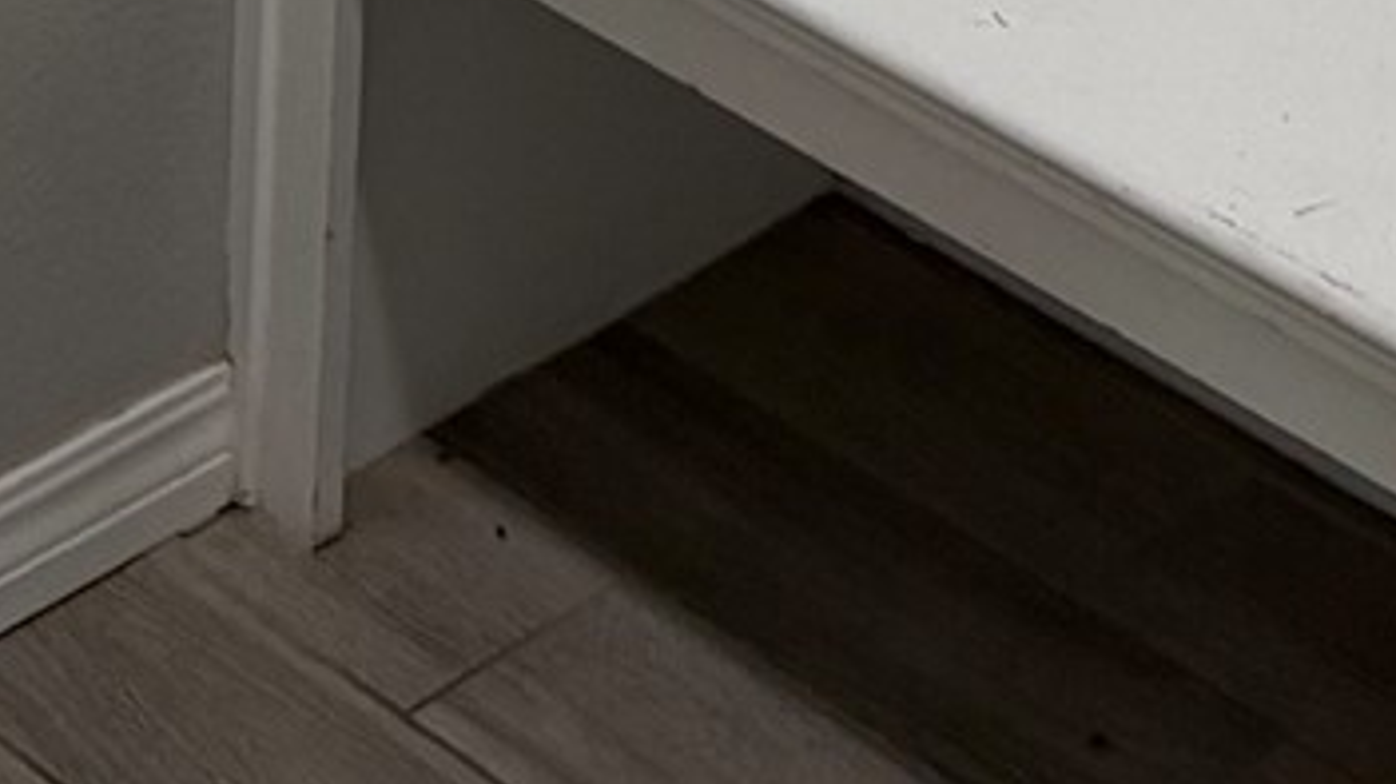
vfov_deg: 7.5
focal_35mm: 143
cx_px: 716
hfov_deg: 15.0
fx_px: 5291
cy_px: -1528
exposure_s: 1/120
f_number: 1.78
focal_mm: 6.76
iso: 200
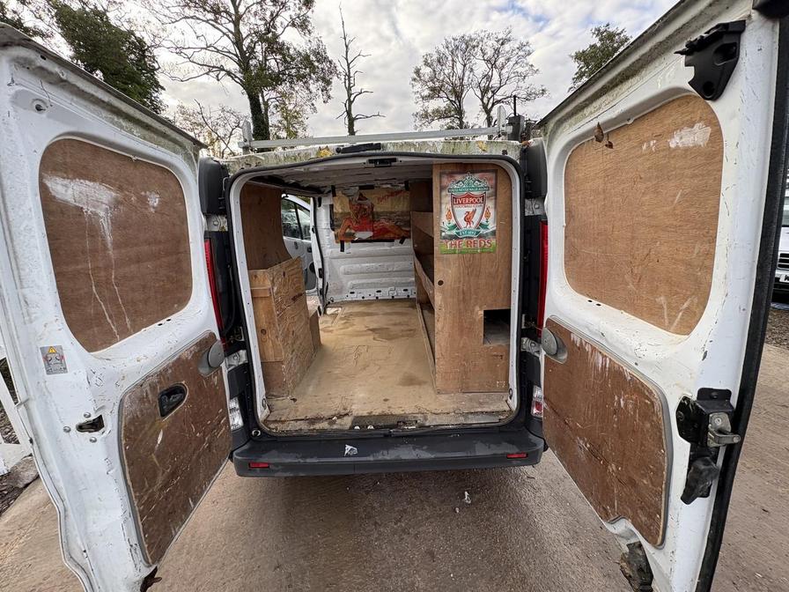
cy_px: 296
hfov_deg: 102.1
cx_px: 394
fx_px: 319
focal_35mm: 14
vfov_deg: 85.7
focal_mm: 2.22
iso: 40
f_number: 2.2
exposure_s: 1/115
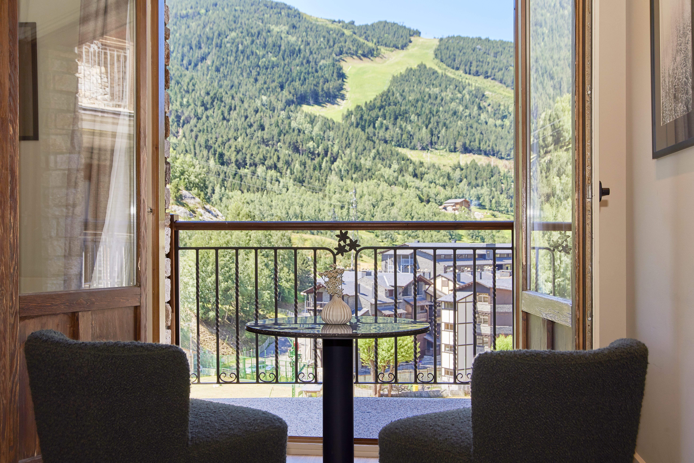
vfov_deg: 31.9
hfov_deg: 46.4
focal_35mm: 42
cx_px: 347
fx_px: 810
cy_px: 232
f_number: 10
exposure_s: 1/60
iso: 100
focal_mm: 42
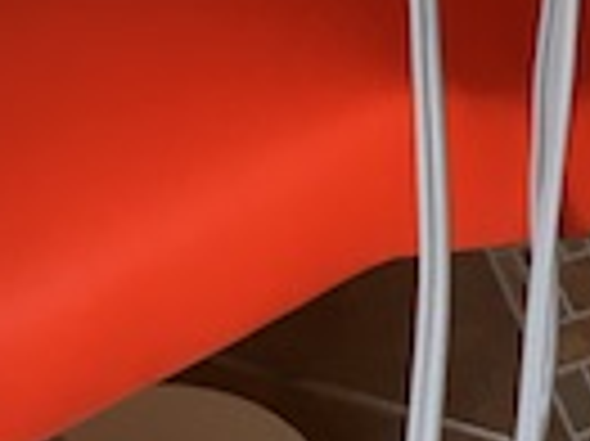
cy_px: -364
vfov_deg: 11.6
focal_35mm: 118
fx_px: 2009
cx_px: 926
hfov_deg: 15.3
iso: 25
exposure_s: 1/40
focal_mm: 4.15
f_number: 2.2
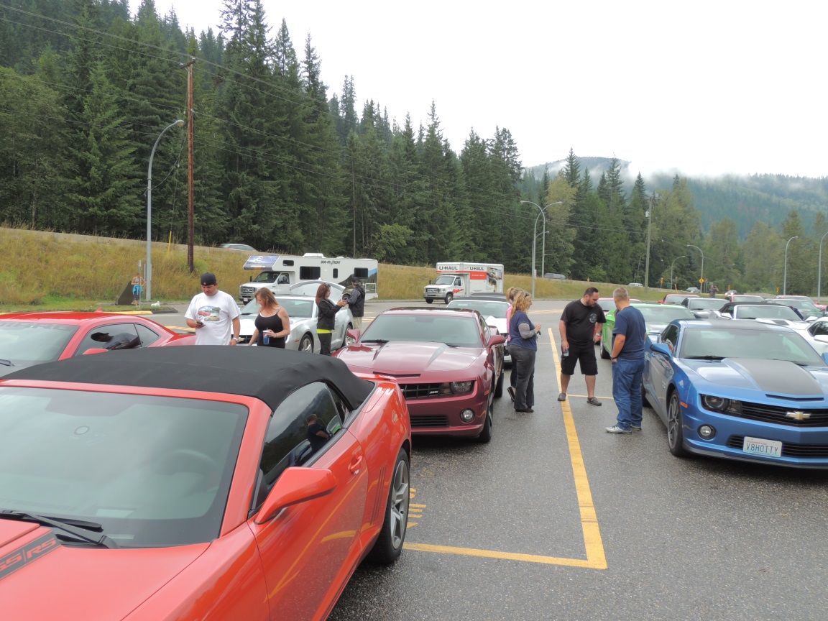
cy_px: 310
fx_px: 670
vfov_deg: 49.7
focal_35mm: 28
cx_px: 414
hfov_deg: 63.4
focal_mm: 4.9
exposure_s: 1/80
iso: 100
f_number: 3.1
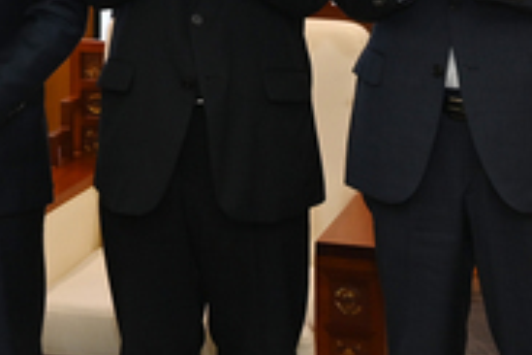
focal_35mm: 137
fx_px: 2024
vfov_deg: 9.6
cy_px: -223
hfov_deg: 14.4
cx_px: -148
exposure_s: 1/250
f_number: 5
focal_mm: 40
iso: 1250
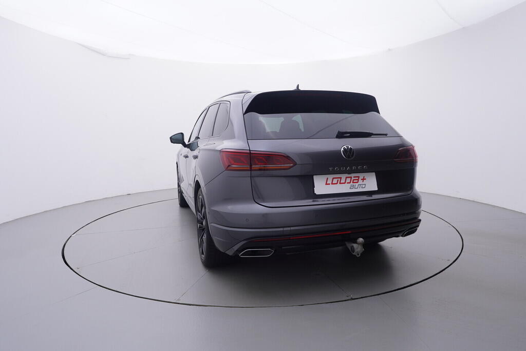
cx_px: 263
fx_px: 329
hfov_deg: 77.3
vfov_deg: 56.2
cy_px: 176
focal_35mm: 22
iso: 200
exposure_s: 1/80
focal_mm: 15
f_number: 5
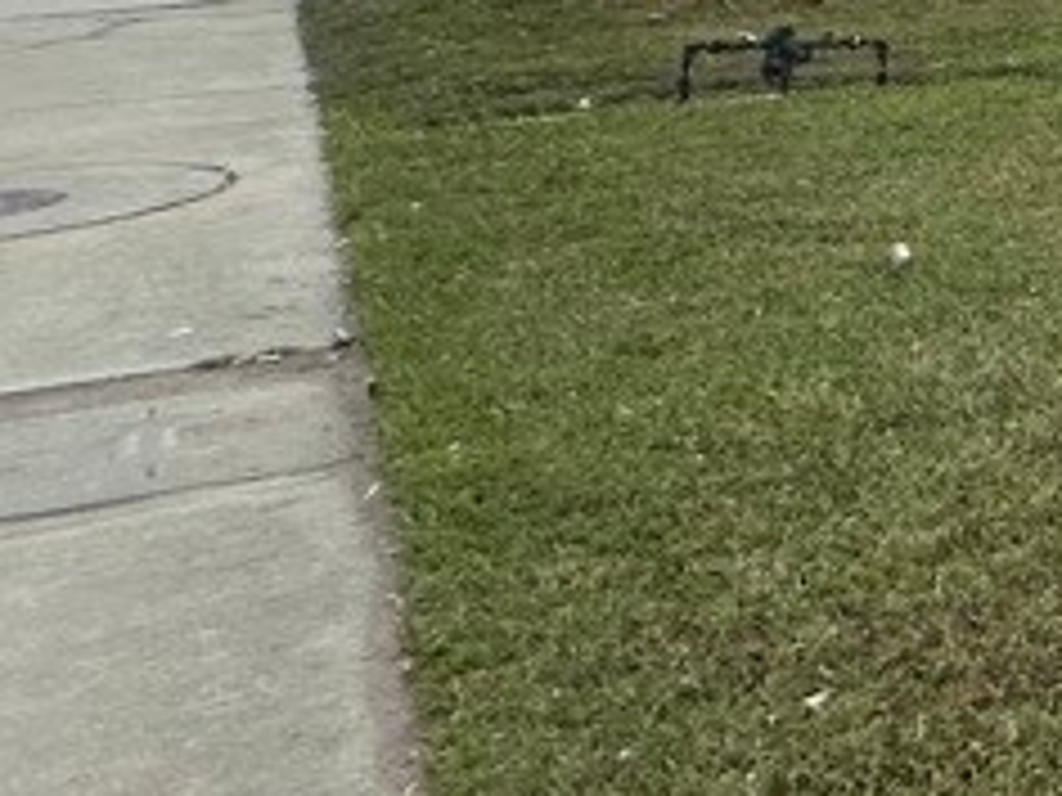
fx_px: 2332
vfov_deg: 18.2
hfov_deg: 14.3
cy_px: -216
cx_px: 2660
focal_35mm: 76
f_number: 2.2
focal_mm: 2.22
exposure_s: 1/3731
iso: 50
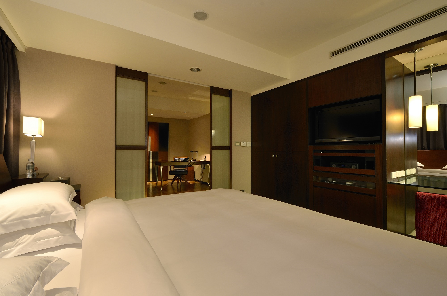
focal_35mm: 15
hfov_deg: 100.5
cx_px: 224
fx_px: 186
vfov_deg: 77.1
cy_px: 148
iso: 100
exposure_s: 2
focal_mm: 10
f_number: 14
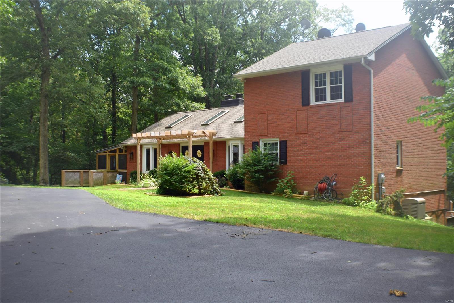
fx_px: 662
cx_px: 227
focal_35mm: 52
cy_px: 152
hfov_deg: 37.9
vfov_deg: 25.7
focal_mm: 35
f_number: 5.6
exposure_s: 1/250
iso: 250
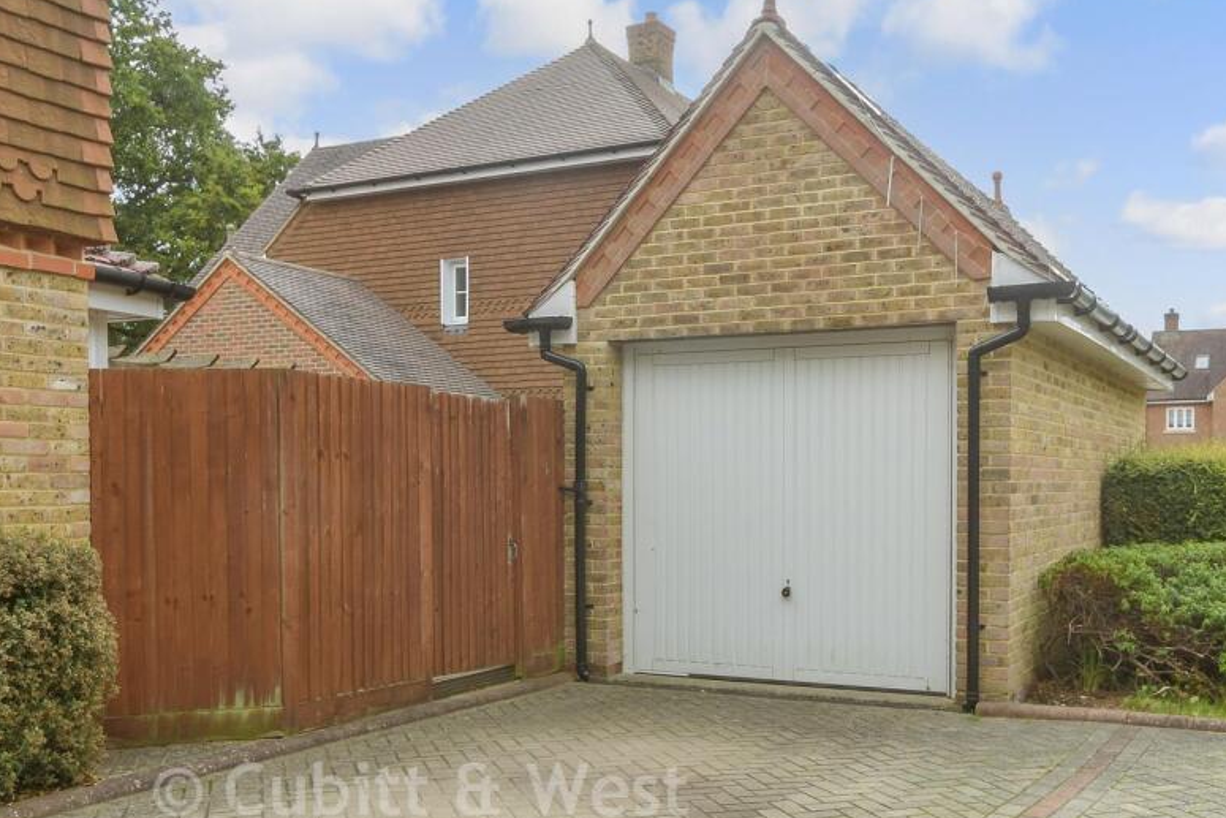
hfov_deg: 51.8
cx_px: 679
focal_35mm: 37
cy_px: 420
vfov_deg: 36.0
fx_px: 1260
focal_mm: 19
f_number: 11
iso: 160
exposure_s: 1/30
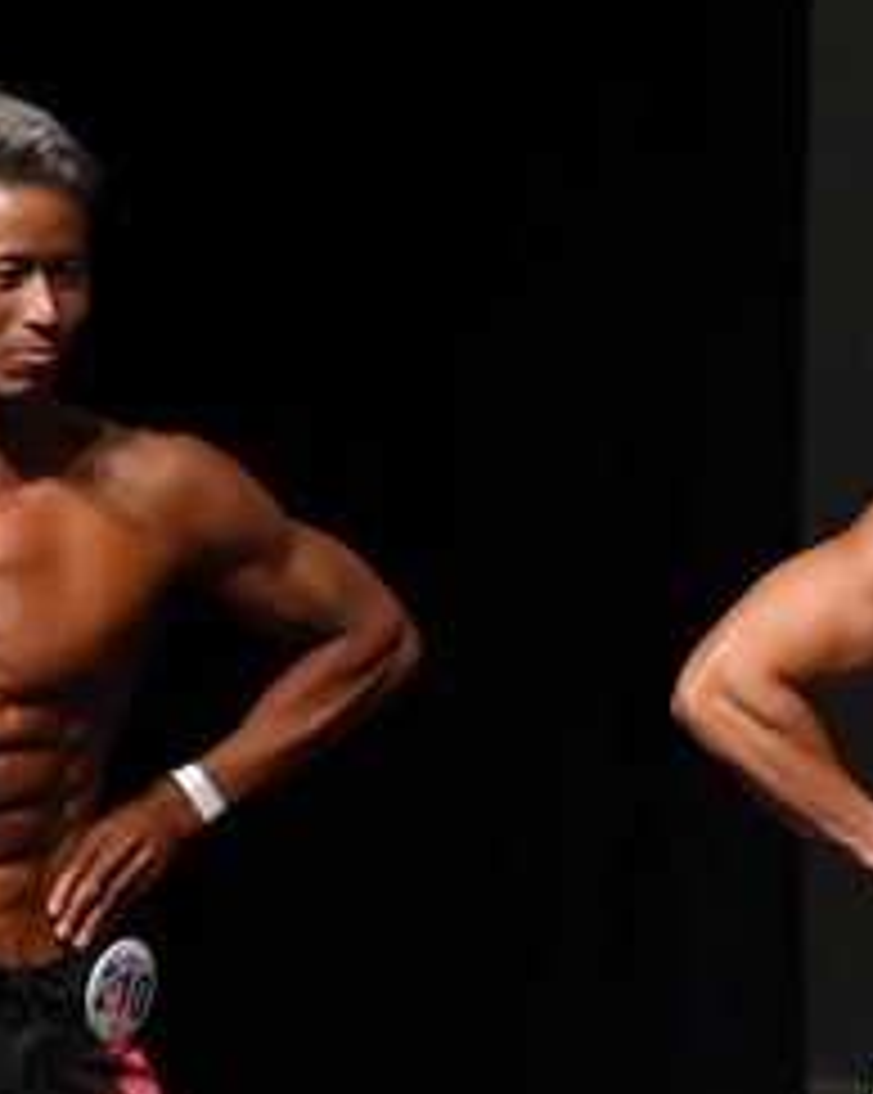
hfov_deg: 1.6
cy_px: 1062
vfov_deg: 2.1
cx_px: 830
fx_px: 30462
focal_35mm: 942
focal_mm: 210
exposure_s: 1/400
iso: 5000
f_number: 5.6
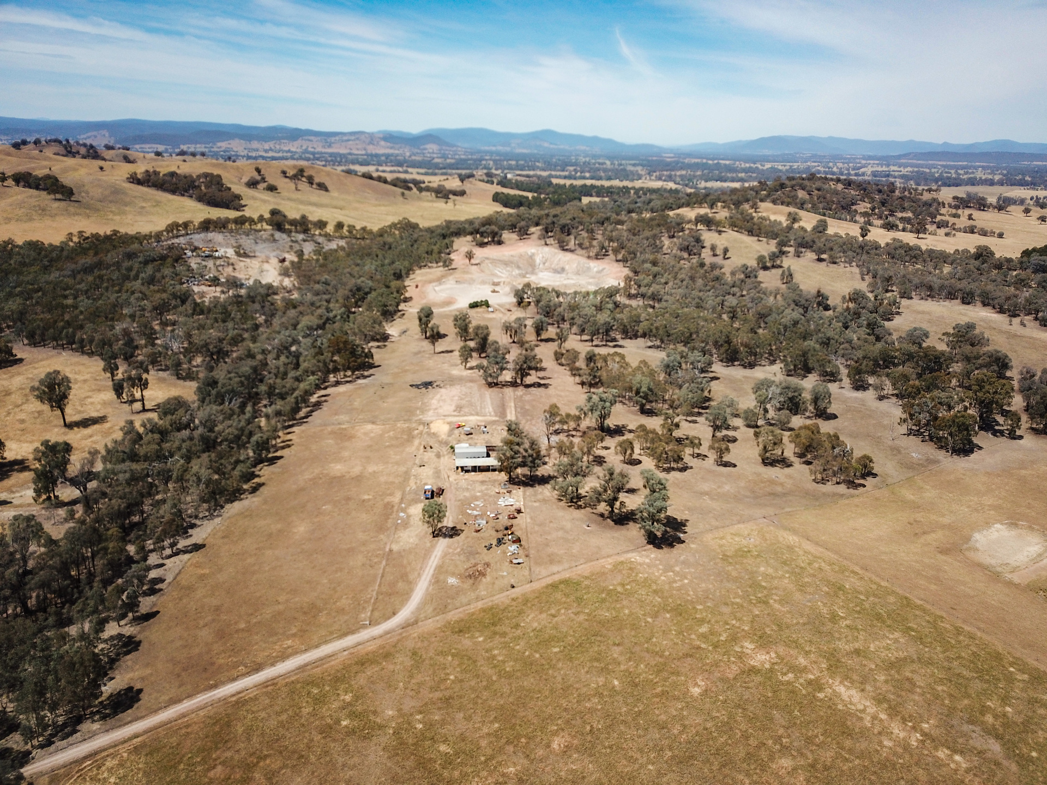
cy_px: 392
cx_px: 524
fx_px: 786
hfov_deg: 67.3
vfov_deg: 53.1
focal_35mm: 26
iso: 100
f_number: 2.2
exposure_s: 1/176
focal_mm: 4.73
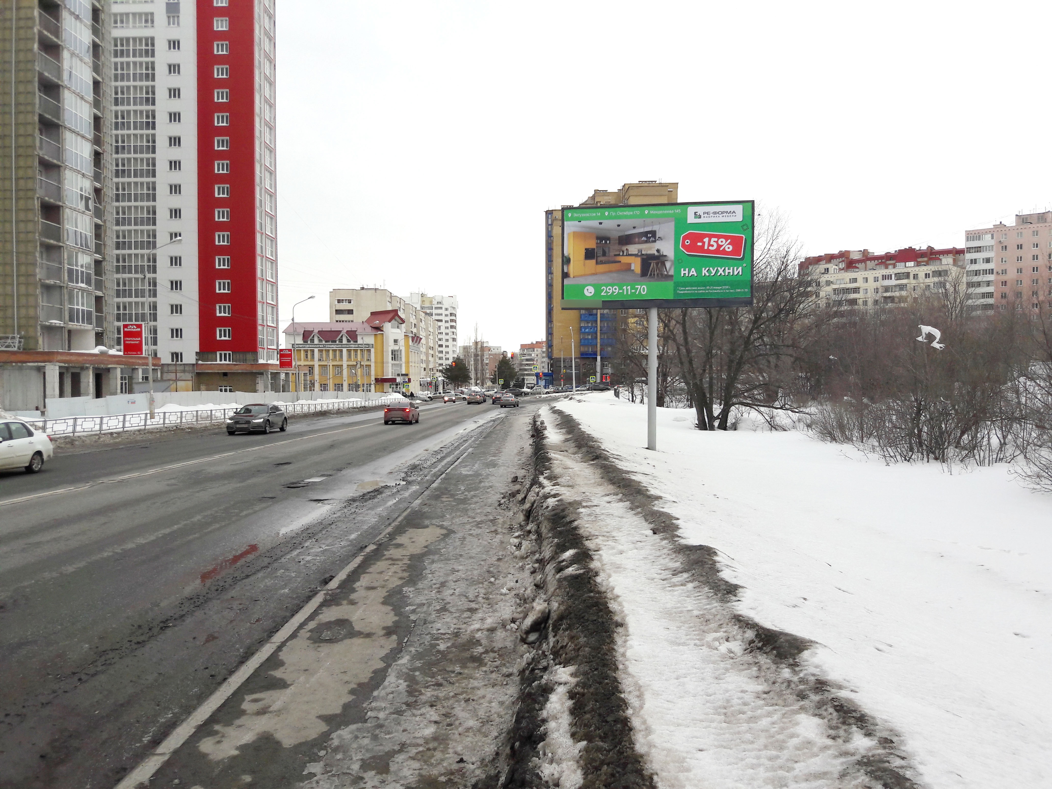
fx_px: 851
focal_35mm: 28
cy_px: 394
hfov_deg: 63.4
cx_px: 526
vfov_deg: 49.7
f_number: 1.9
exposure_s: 1/386
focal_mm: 3.7
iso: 40
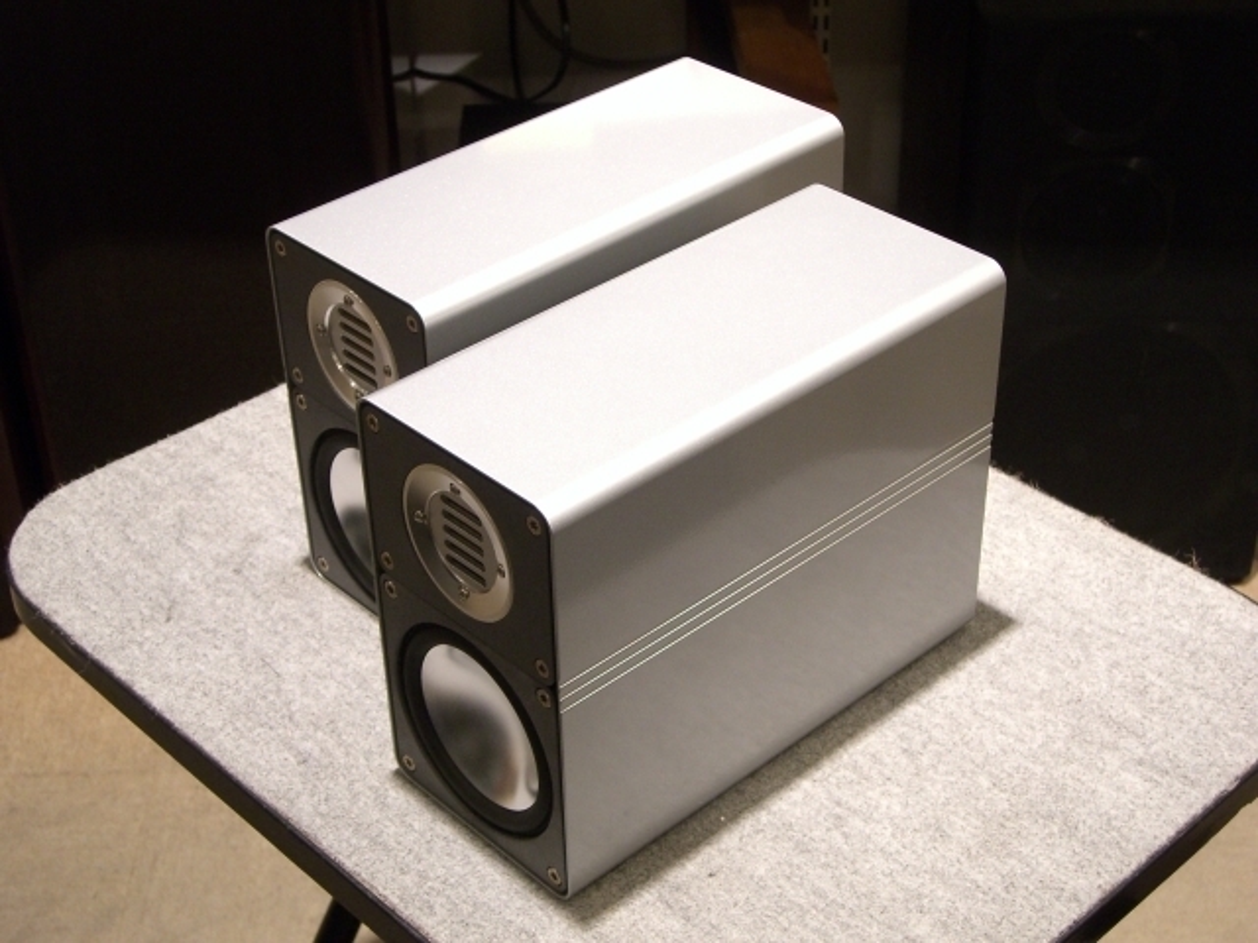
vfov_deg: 25.7
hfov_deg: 33.8
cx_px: 629
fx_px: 2071
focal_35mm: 57
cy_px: 472
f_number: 3.6
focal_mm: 11.8
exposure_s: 1/20
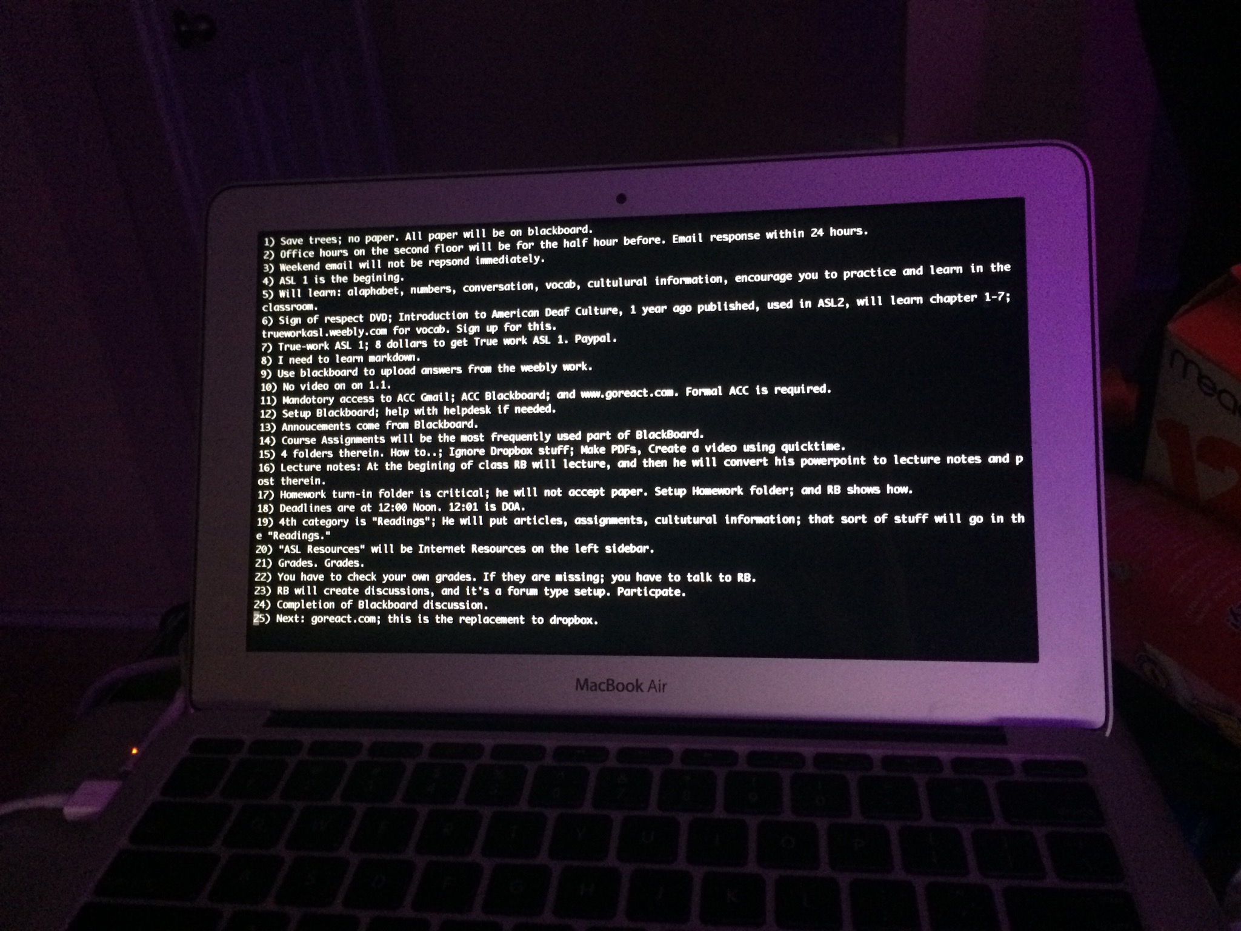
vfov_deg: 48.2
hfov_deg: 61.7
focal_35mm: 29
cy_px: 466
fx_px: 1040
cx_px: 620
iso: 250
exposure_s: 1/20
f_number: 2.2
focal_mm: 4.15
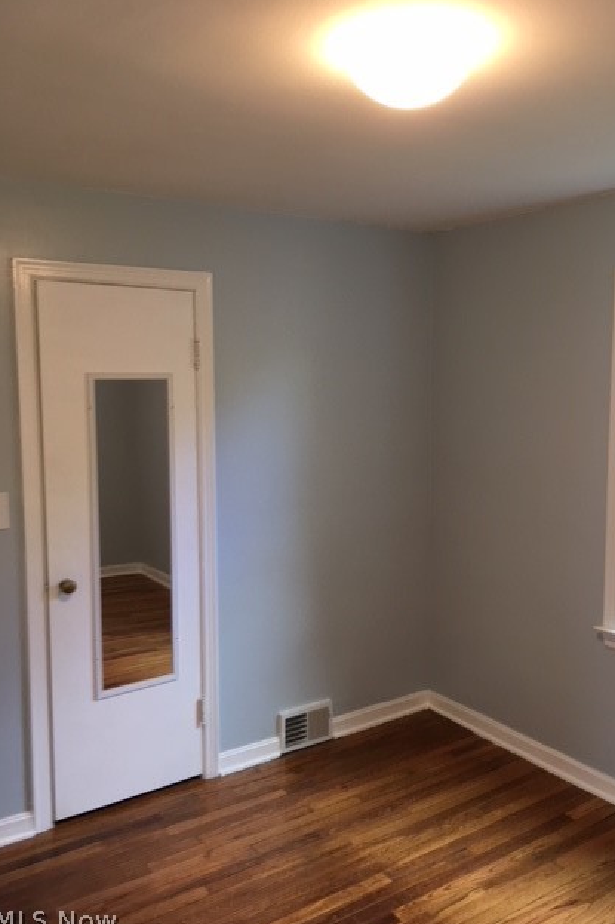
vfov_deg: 60.3
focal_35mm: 31
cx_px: 342
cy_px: 467
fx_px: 795
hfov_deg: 42.2
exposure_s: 1/30
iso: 80
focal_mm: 4.15
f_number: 2.2
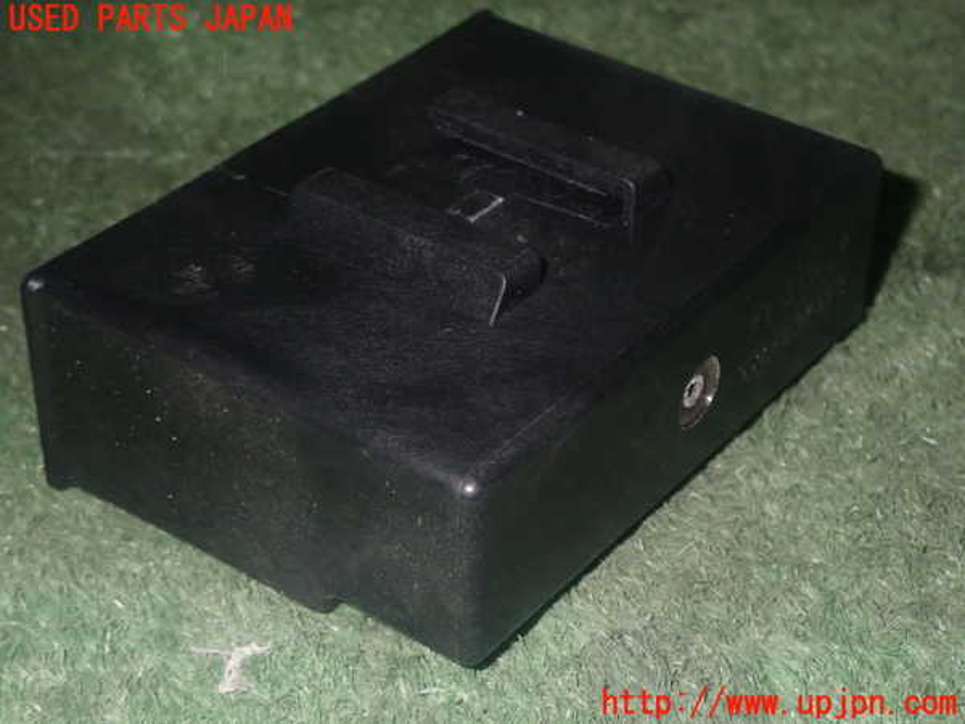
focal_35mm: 77
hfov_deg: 25.3
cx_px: 482
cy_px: 362
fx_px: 2147
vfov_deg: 19.1
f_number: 13
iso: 800
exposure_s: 1/80
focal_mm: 13.65
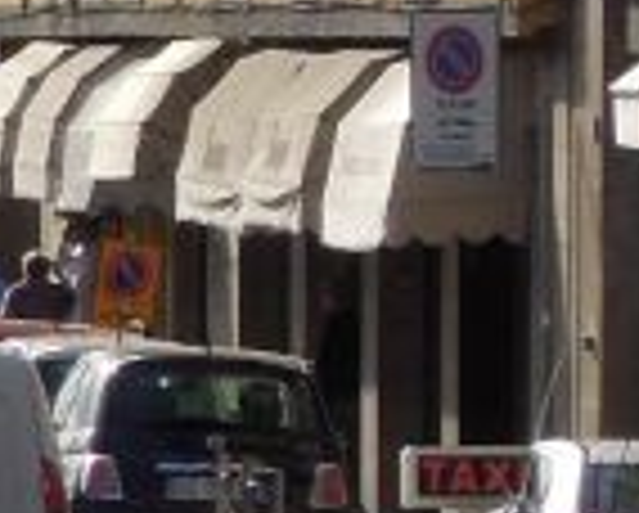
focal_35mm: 704
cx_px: -1413
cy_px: 216
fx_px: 13332
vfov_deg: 2.2
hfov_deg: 2.7
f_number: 4.9
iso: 160
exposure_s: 1/640
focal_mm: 17.9
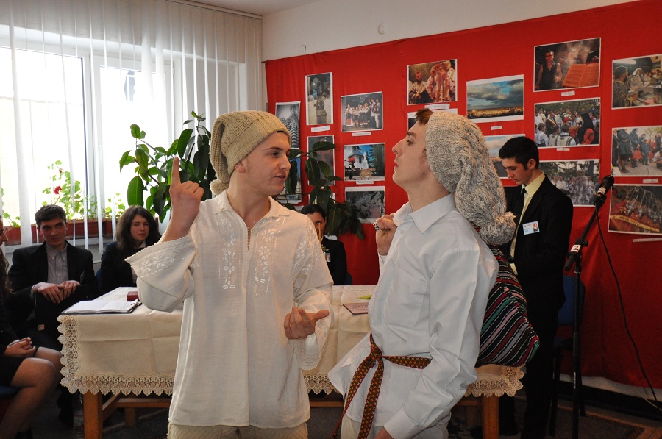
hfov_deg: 53.2
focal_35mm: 36
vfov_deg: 36.8
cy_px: 220
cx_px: 331
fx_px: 661
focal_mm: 24
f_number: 5
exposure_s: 1/200
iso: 1600
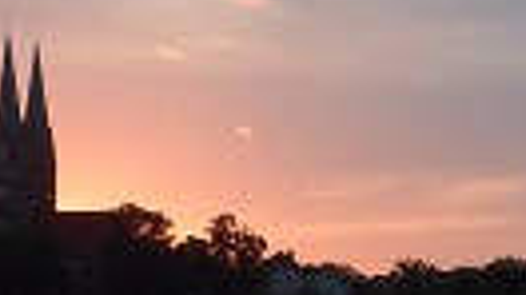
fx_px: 2578
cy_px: 295
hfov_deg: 11.6
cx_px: 187
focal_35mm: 185
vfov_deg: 6.5
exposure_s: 1/500
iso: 400
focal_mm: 8.1
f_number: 4.3
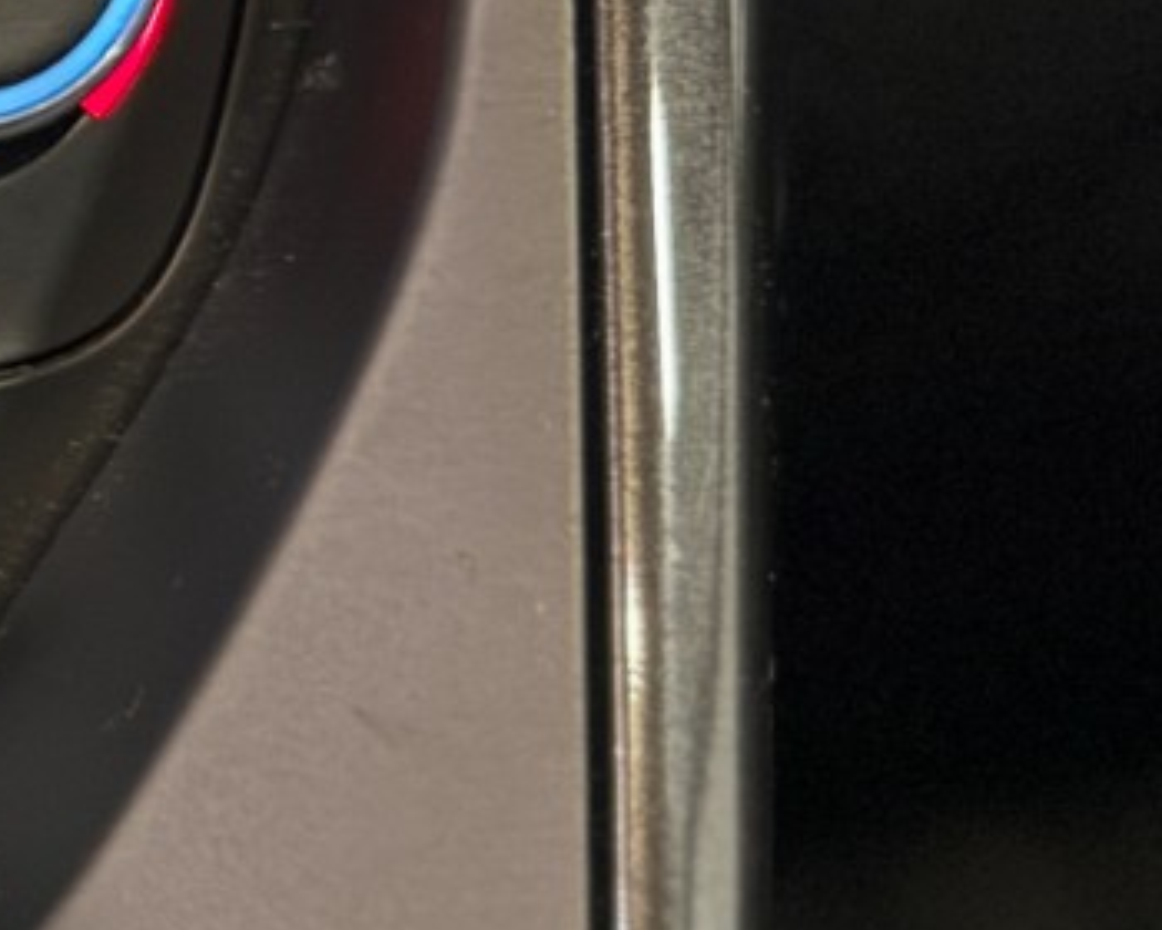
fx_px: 3680
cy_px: 146
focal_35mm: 107
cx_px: -1374
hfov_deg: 14.1
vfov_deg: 14.3
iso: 1000
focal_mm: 6.76
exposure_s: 1/13
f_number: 1.78
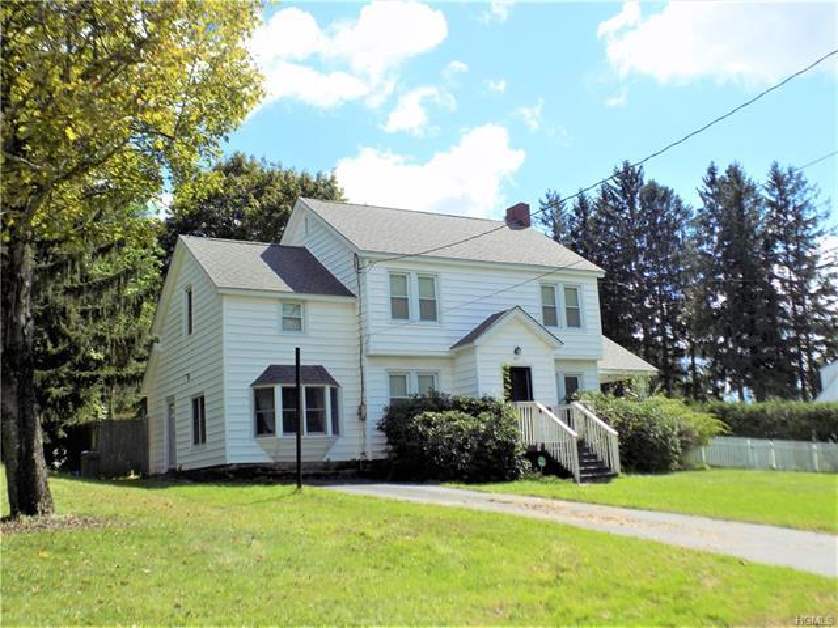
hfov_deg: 50.1
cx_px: 419
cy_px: 314
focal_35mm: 37
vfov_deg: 38.7
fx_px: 896
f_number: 3.5
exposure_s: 1/800
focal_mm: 6.6
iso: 80
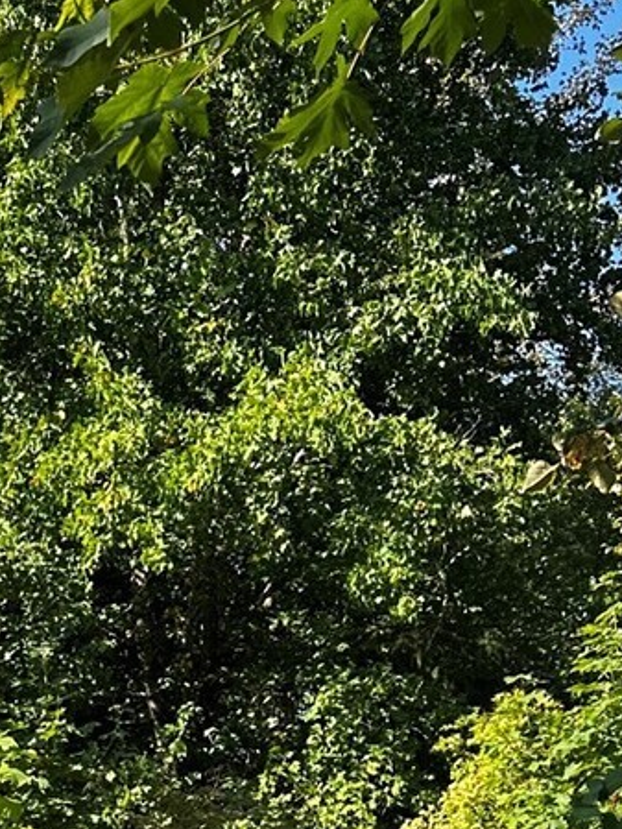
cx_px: -48
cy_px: 1032
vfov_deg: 22.9
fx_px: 1844
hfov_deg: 18.5
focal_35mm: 77
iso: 80
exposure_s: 1/750
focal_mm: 6.86
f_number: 1.78
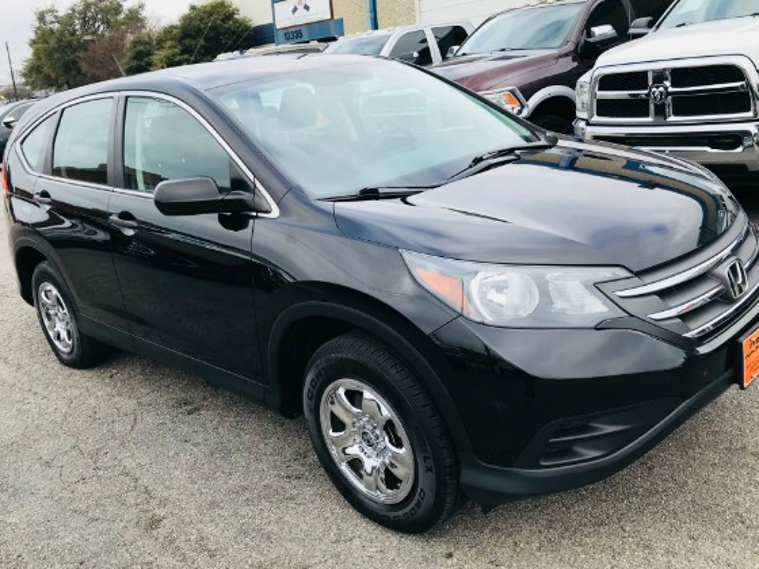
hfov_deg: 56.8
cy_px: 280
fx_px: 702
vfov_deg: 44.2
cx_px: 363
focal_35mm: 32
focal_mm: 3.99
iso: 20
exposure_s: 1/772
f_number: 1.8
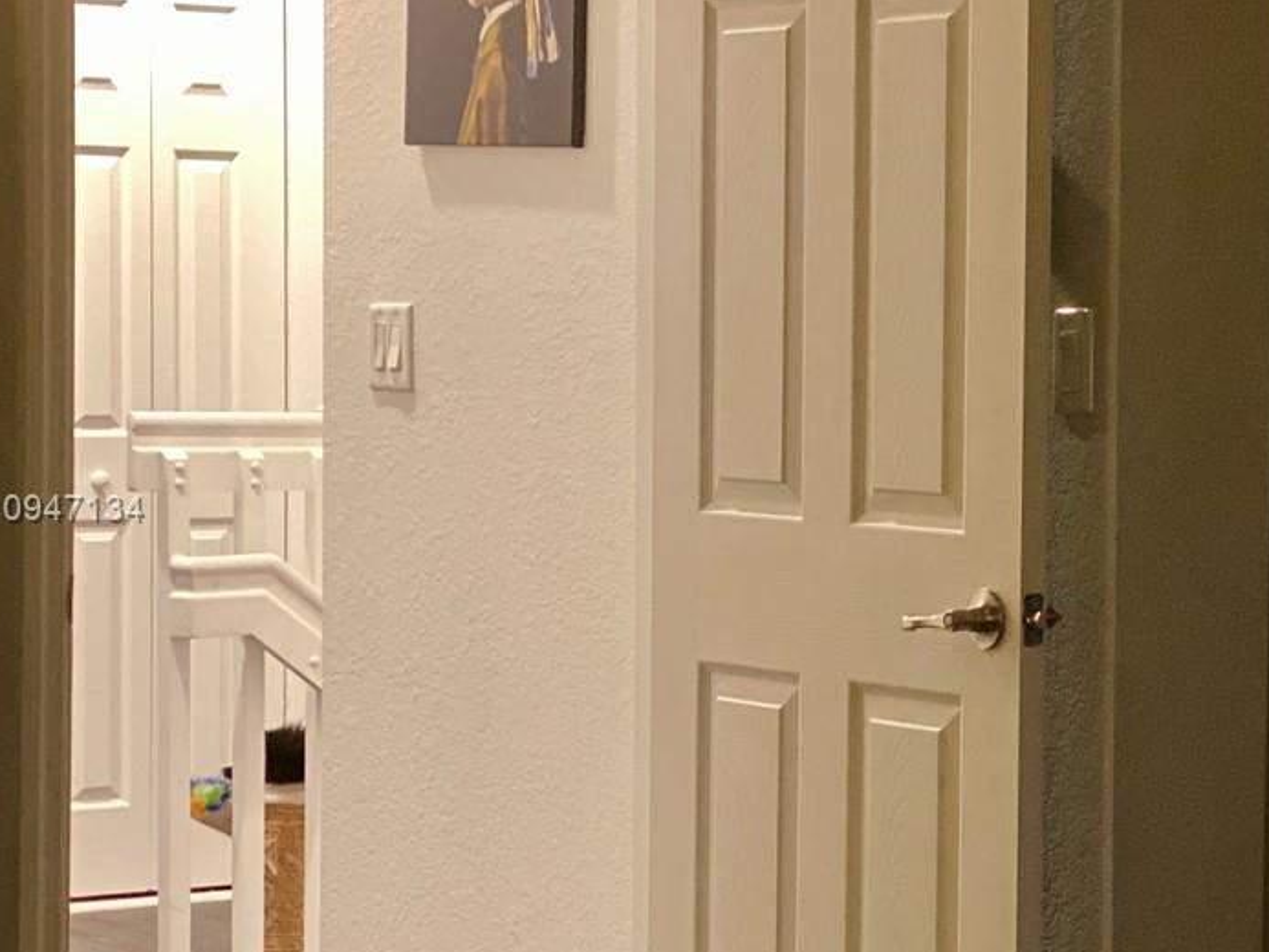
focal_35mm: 120
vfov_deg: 12.4
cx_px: 1318
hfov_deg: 16.0
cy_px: 511
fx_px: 4400
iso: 400
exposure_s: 1/17
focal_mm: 6
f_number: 2
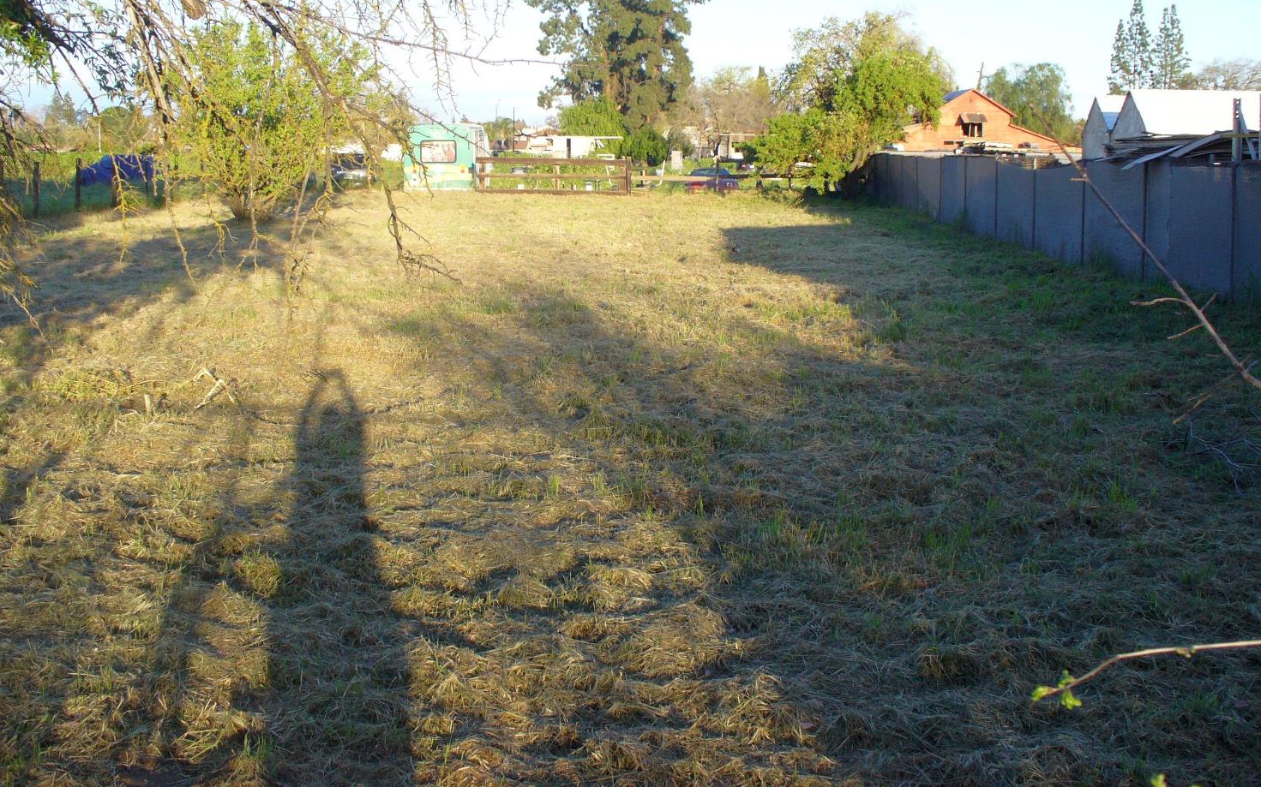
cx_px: 621
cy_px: 307
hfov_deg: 49.3
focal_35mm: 40
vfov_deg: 31.9
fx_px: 1374
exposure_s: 1/80
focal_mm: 6.1
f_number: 5.6
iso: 80
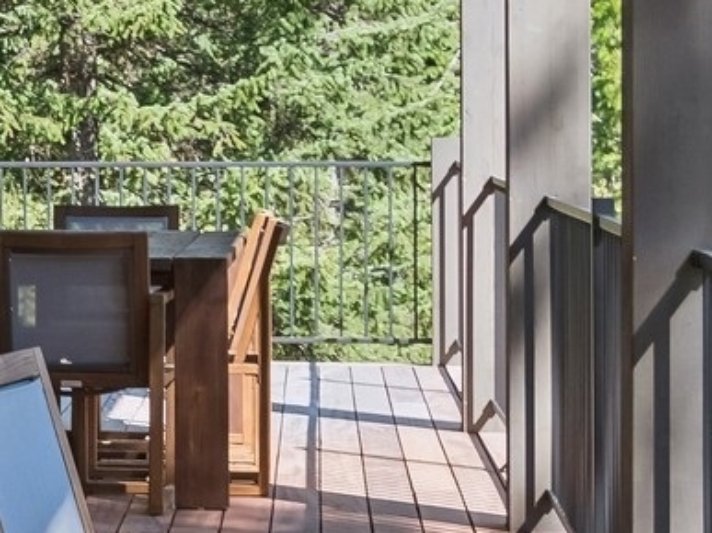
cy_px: 94
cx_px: -736
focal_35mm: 179
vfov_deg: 8.3
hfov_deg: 10.2
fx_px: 3681
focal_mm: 30
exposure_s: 1/80
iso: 100
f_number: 6.3
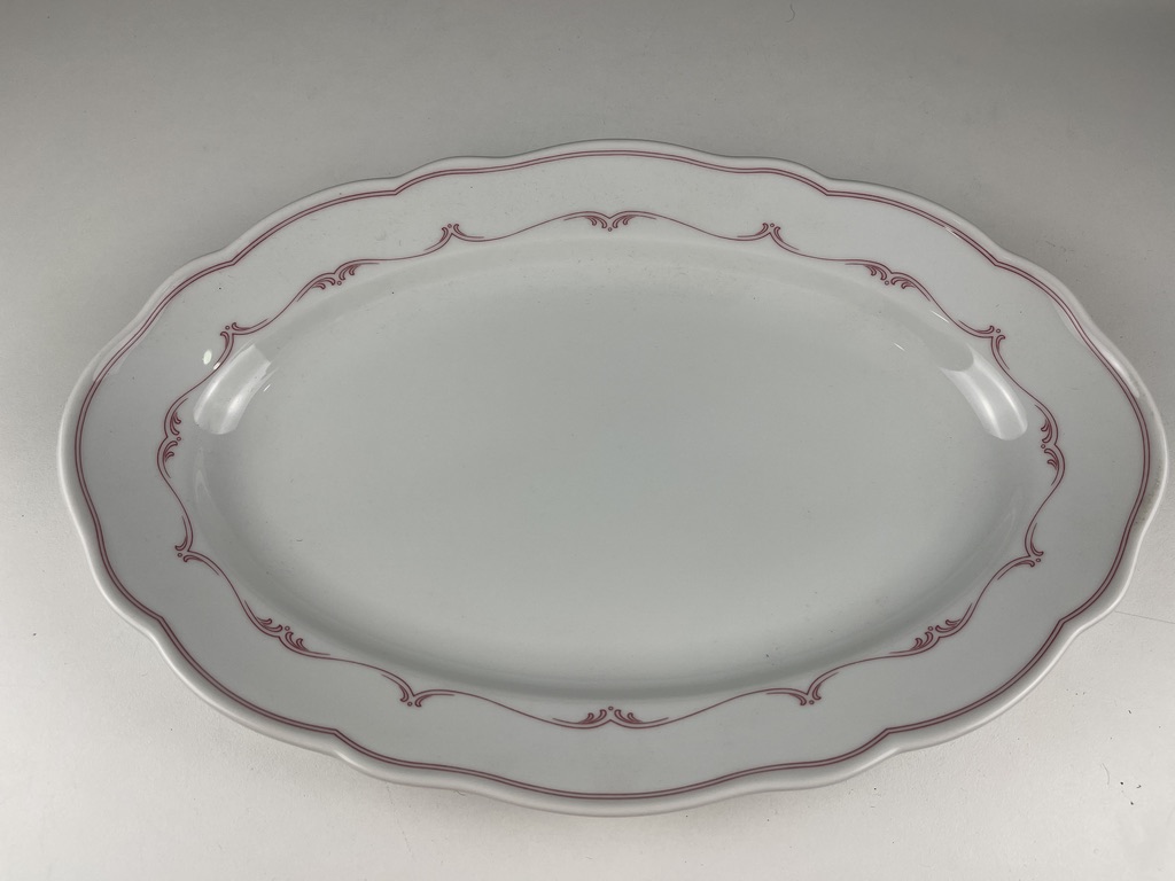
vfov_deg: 54.9
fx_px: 849
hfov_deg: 69.4
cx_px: 588
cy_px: 440
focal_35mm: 25
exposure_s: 1/533
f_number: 1.6
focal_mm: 5.1
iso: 32
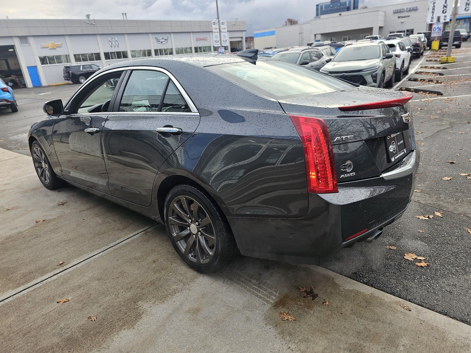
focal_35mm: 23
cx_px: 236
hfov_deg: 73.9
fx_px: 313
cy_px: 176
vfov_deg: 58.9
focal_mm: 6.3
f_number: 1.7
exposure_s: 1/120
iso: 16
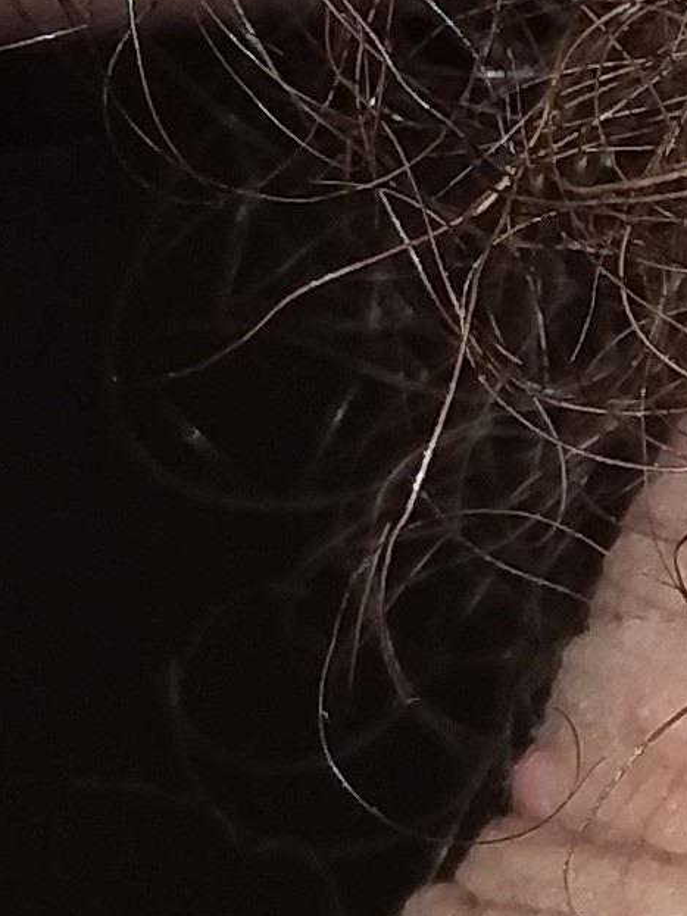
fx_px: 3176
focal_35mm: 120
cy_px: 944
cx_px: 1090
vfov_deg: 16.1
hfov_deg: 11.7
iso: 40
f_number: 1.9
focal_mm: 2.47
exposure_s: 1/364
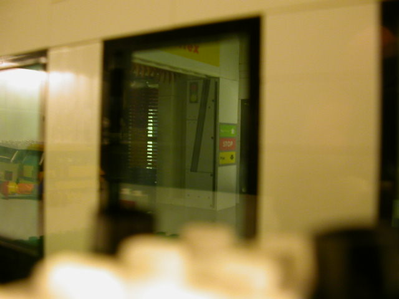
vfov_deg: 38.7
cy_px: 150
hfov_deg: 50.1
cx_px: 200
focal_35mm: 37
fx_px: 426
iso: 100
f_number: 2.7
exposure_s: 1/6.3
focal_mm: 5.6
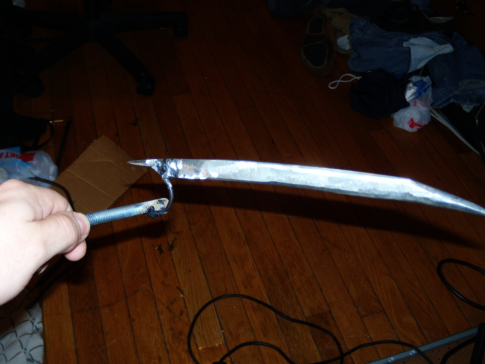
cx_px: 242
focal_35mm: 36
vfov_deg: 39.7
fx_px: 504
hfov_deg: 51.4
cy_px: 182
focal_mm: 6.4
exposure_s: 1/30
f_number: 3.6
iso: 80
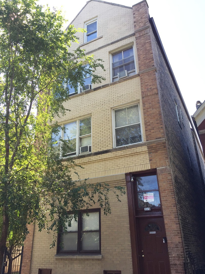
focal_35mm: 29
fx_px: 229
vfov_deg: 61.7
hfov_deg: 48.2
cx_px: 102
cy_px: 137
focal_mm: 4.15
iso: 32
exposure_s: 1/370
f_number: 2.2
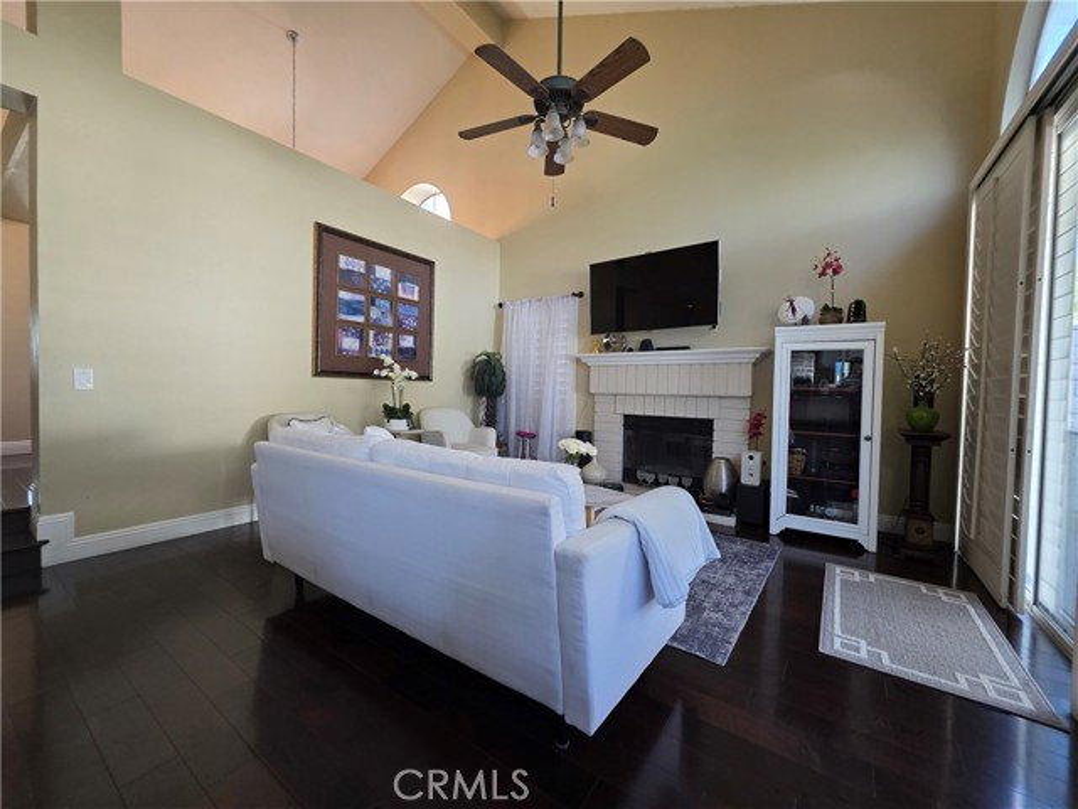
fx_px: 405
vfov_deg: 89.9
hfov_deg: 106.2
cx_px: 539
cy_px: 404
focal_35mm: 13
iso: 160
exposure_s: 1/60
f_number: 1.9
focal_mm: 2.2
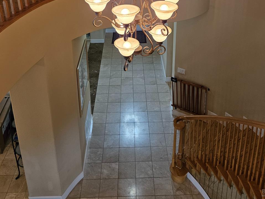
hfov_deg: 51.3
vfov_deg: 35.3
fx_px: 276
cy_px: -6
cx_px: 129
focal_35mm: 36
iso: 160
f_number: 1.8
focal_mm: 5.4
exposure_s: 1/120
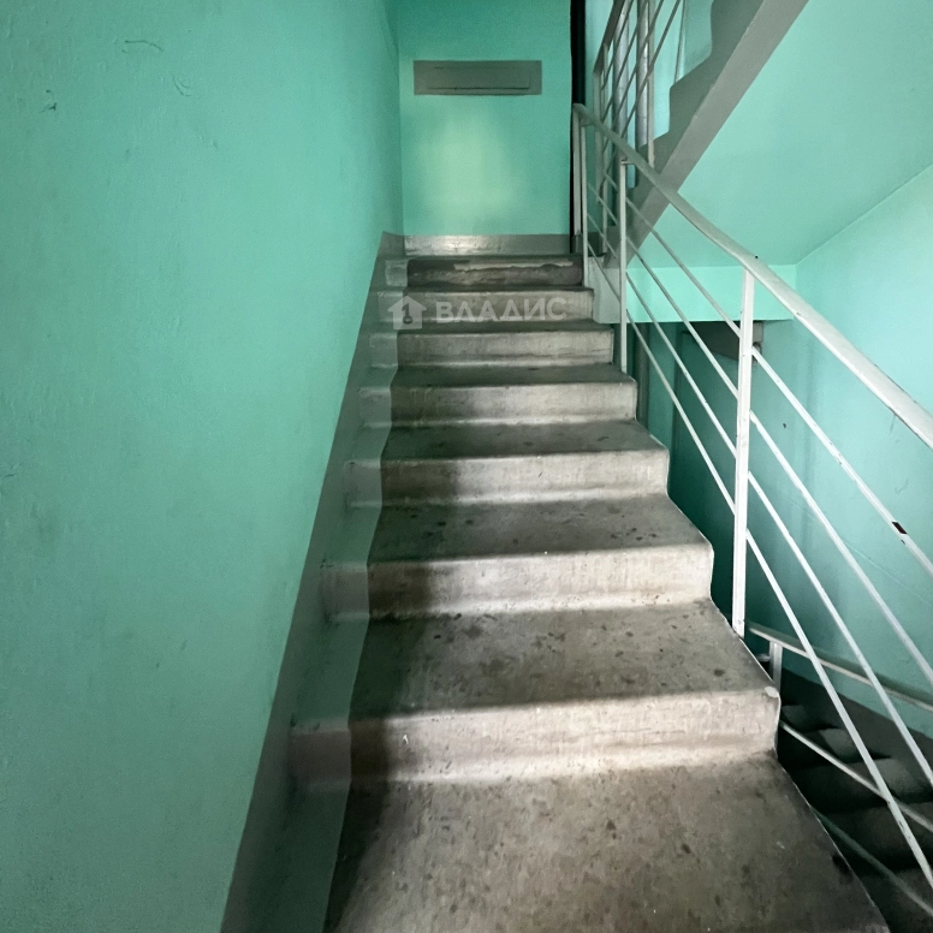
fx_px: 488
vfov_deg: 84.4
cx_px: 479
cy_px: 310
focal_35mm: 16
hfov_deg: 87.4
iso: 800
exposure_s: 1/34
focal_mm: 1.57
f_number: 1.8
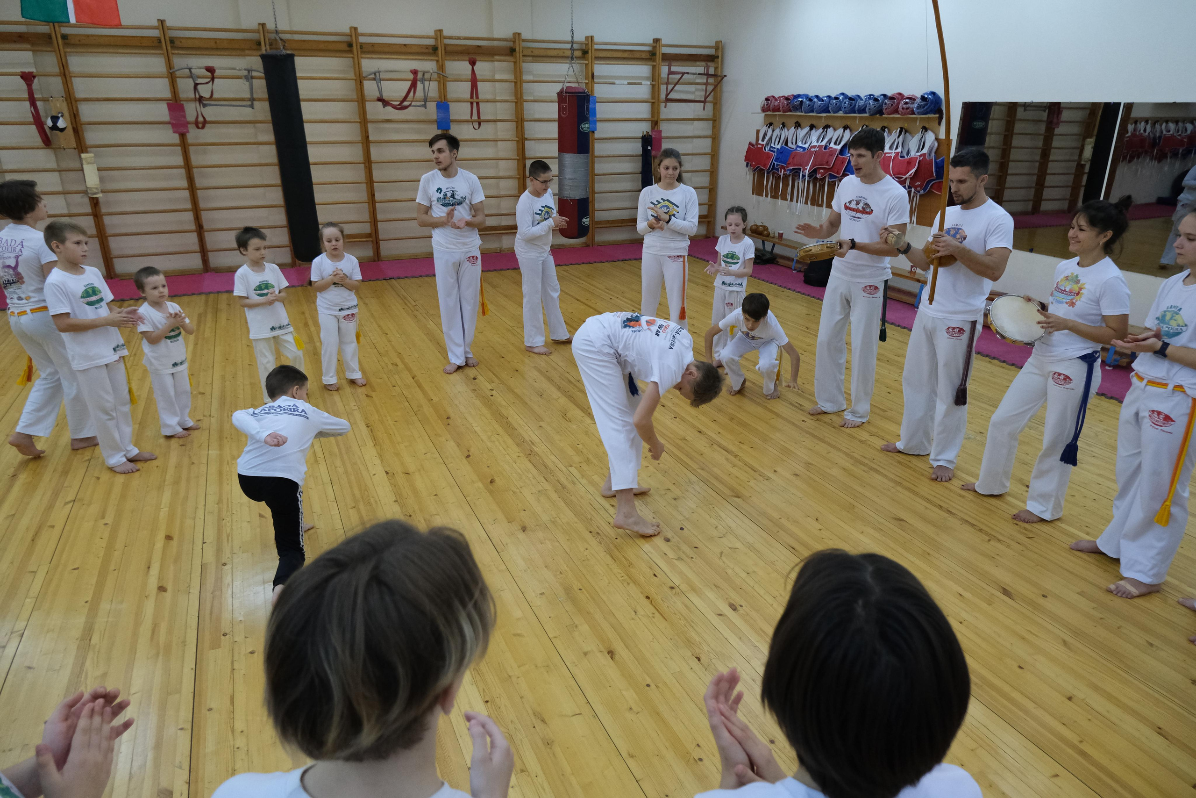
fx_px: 797
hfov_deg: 73.7
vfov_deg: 53.1
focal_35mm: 24
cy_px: 399
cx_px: 598
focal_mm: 16.1
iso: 2500
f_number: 3.6
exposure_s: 1/320
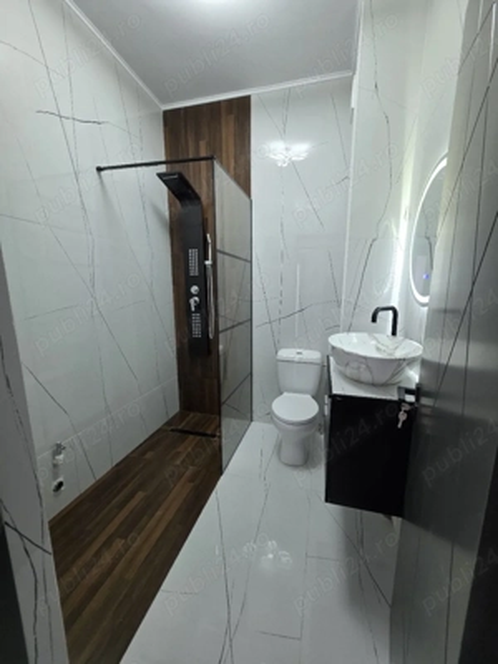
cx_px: 249
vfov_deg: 106.2
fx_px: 249
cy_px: 332
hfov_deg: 89.9
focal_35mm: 13
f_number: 1.9
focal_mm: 2.2
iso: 250
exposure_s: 1/101
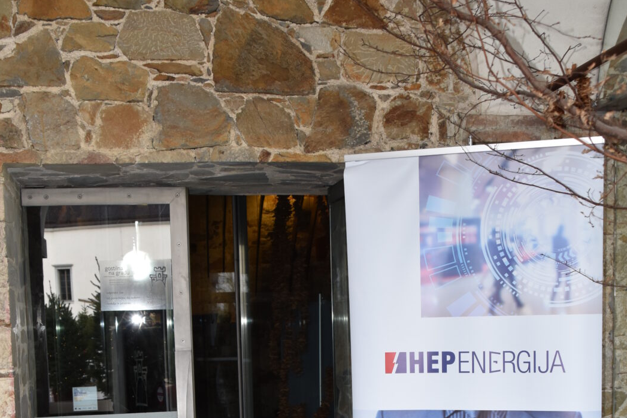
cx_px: 309
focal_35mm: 55
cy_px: 397
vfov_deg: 23.8
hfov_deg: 36.2
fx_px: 958
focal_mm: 24
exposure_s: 1/125
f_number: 5.6
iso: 400
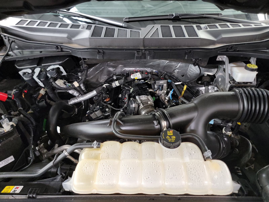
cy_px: 101
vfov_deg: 56.8
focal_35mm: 24
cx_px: 134
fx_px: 187
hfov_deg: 71.6
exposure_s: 1/59
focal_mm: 6.7
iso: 717
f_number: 1.8
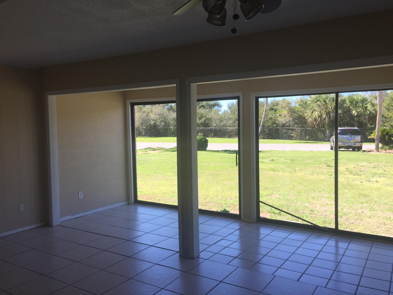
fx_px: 329
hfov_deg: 61.7
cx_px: 196
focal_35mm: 29
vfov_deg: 48.2
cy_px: 148
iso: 32
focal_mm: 4.15
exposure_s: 1/534
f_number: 2.2
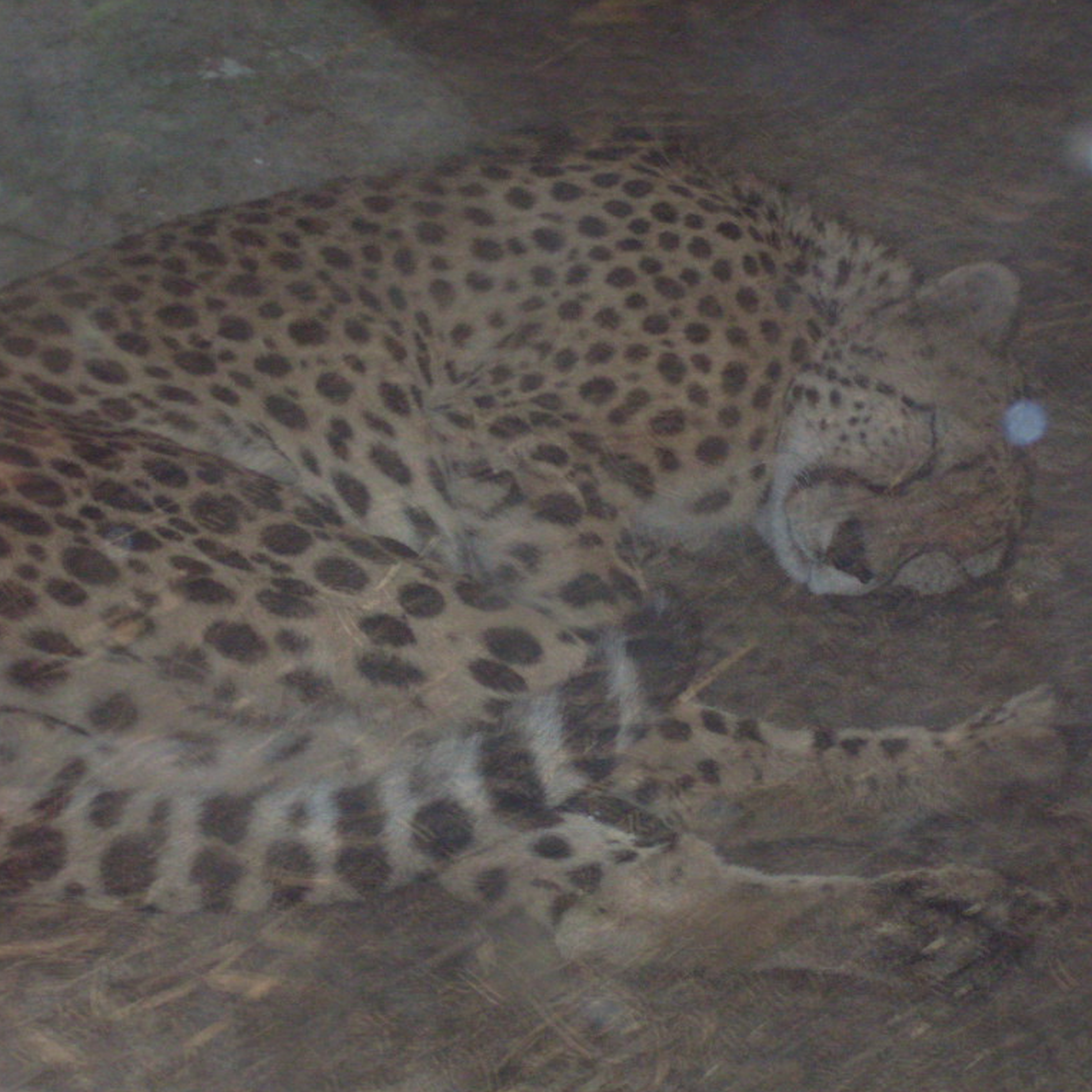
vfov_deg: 12.9
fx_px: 4818
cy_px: 546
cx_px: 590
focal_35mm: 135
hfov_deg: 12.9
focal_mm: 18.9
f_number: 5.2
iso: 240
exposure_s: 1/60
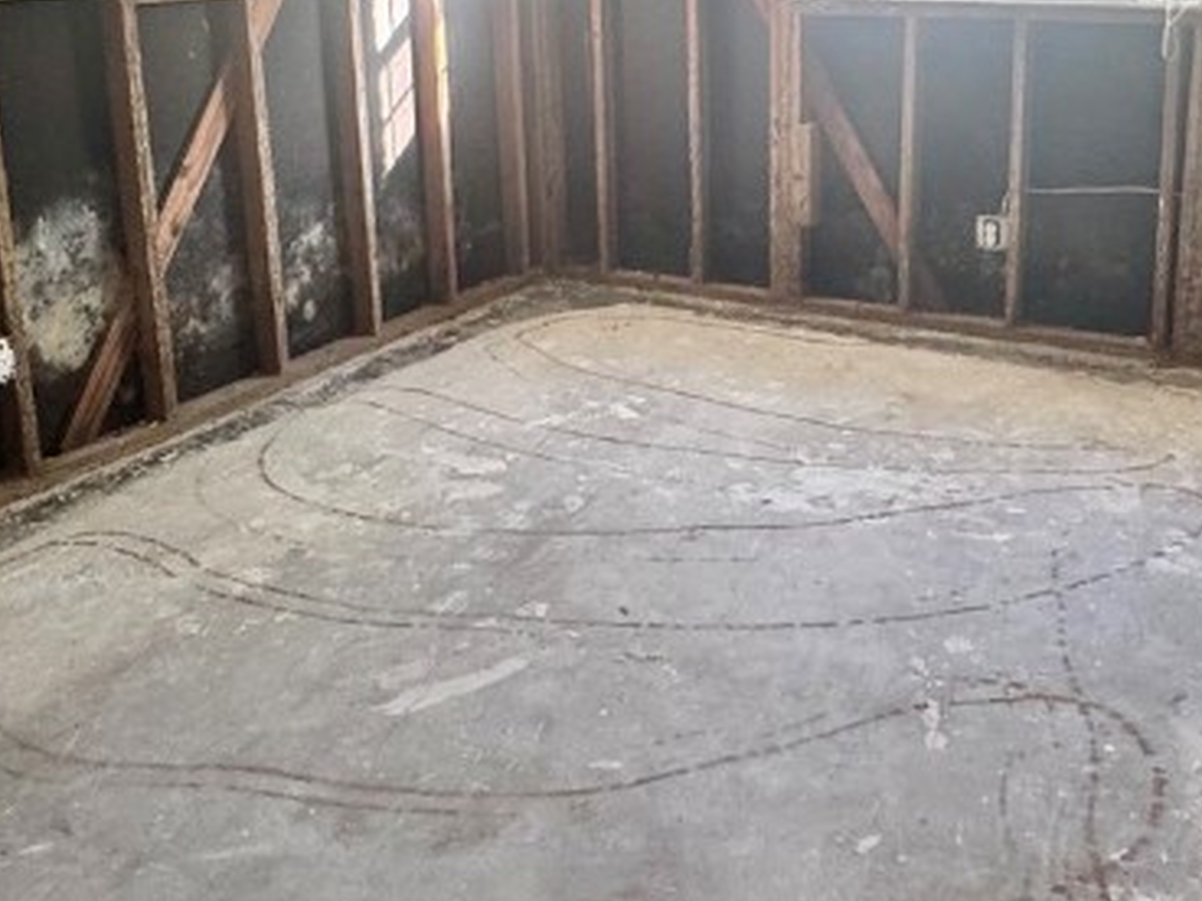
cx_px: 755
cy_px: 196
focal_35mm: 39
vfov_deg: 35.8
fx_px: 1354
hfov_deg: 47.4
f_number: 2.2
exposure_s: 1/99
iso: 250
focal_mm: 2.22
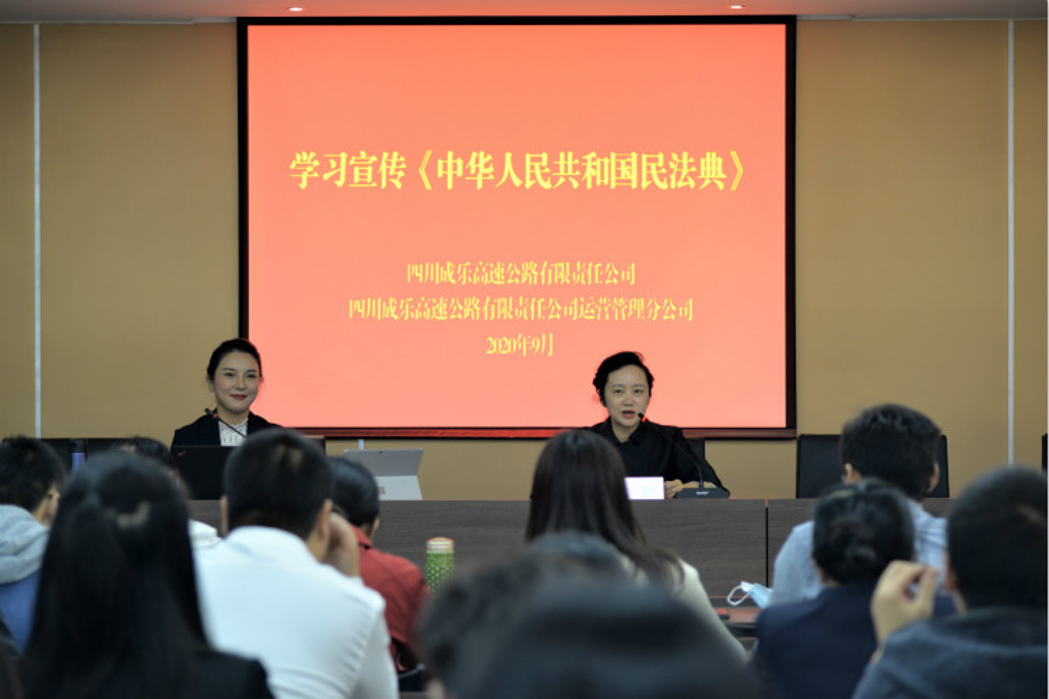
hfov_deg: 20.4
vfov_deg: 13.7
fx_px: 2914
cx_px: 524
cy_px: 350
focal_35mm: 100
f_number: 4
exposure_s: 1/60
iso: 560
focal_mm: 100
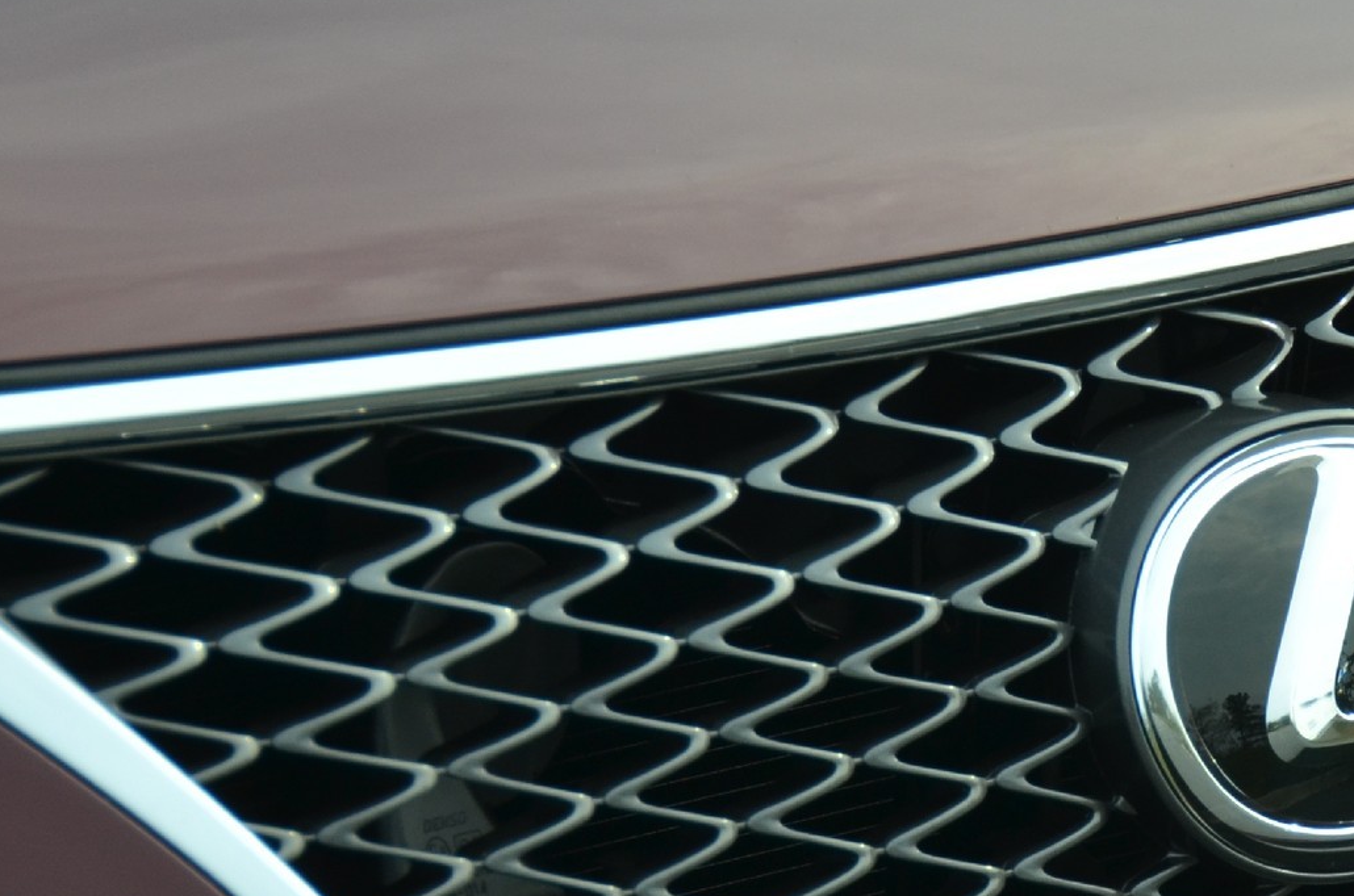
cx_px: 1300
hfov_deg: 5.4
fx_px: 14344
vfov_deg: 3.6
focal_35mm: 382
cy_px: 565
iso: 400
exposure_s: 1/1000
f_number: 5.3
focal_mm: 105
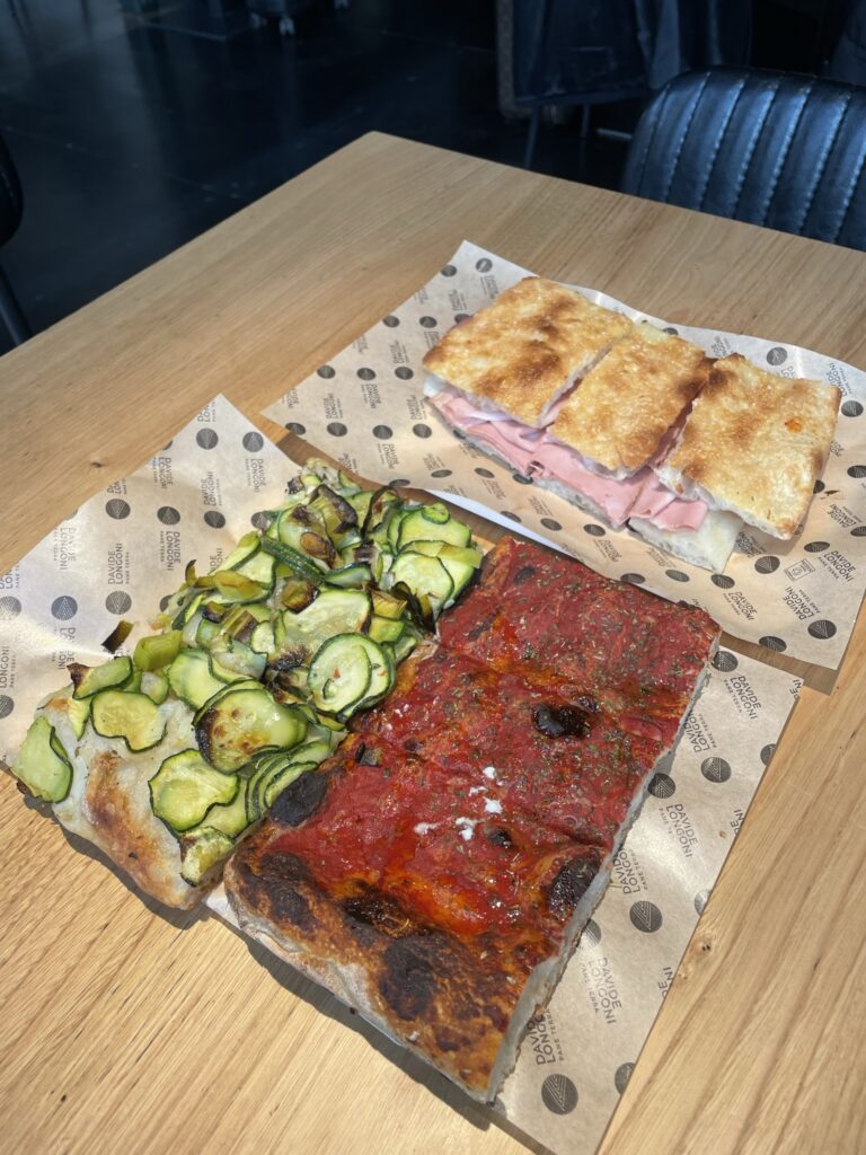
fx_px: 867
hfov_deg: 53.1
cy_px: 578
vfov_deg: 67.3
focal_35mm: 26
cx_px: 433
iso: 32
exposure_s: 1/154
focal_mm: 4.2
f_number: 1.6
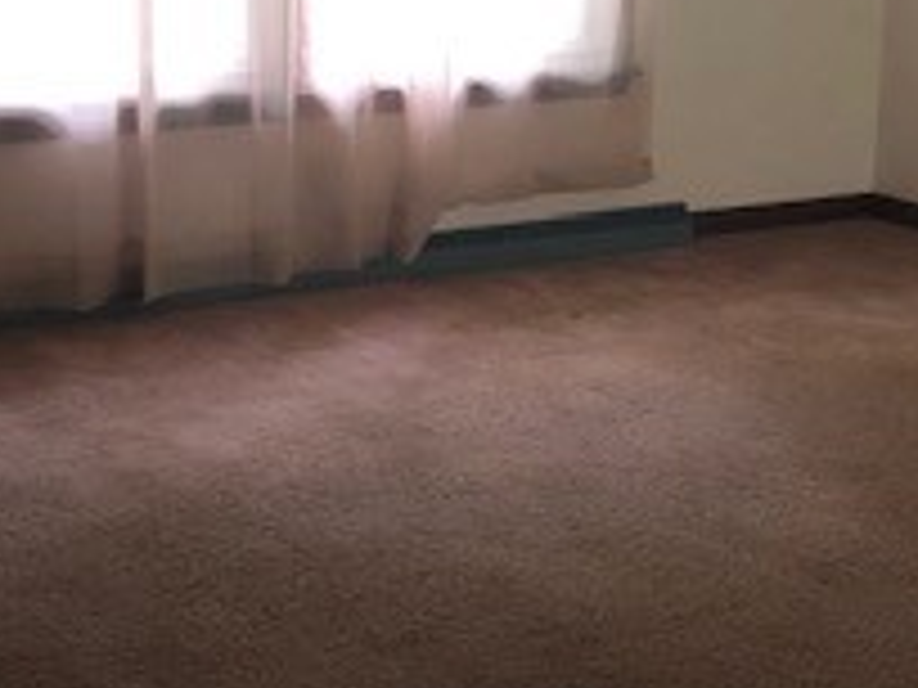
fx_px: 2334
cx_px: 468
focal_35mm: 88
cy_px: 216
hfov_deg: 22.3
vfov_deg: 16.7
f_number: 1.8
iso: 100
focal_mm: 4
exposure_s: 1/7
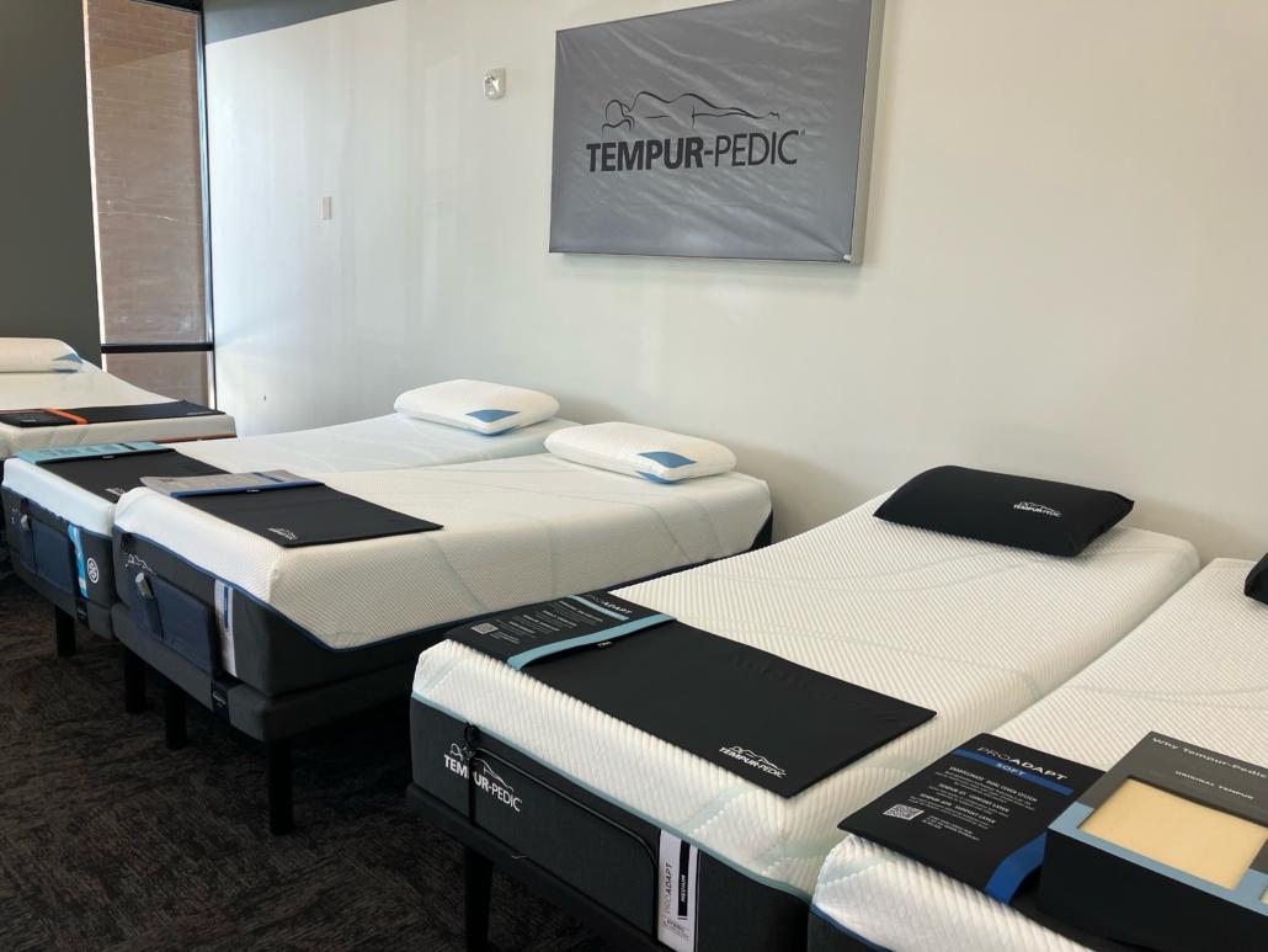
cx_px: 634
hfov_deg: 63.4
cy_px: 476
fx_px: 1026
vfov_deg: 49.8
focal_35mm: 28
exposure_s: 1/120
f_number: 1.8
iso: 50
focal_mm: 3.99
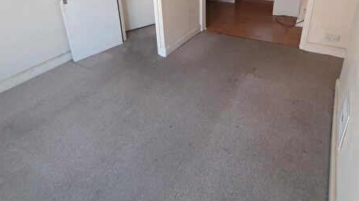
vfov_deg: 45.8
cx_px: 181
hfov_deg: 81.2
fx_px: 209
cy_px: 15
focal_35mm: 22
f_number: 2.2
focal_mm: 1.8
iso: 320
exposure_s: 1/60
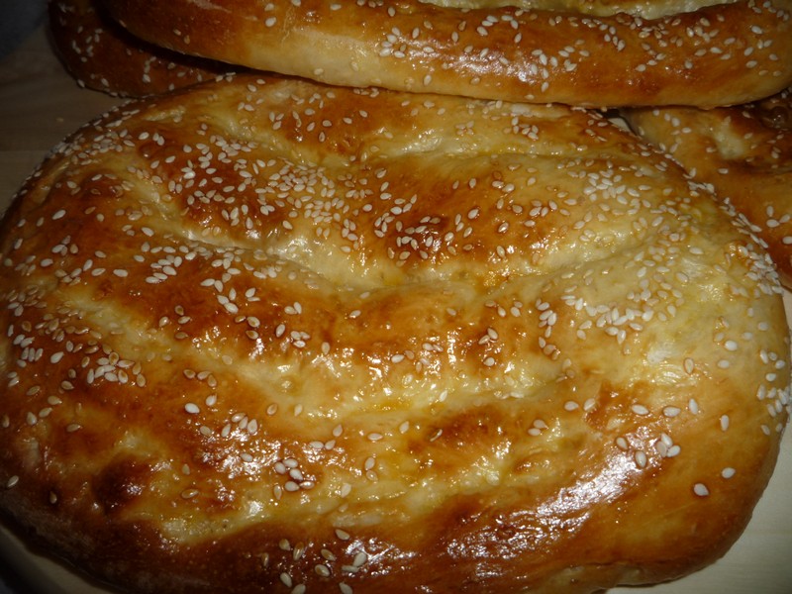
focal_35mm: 30
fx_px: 686
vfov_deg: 46.8
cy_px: 297
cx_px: 396
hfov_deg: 60.0
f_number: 4
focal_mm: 5.2
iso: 100
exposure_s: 1/30
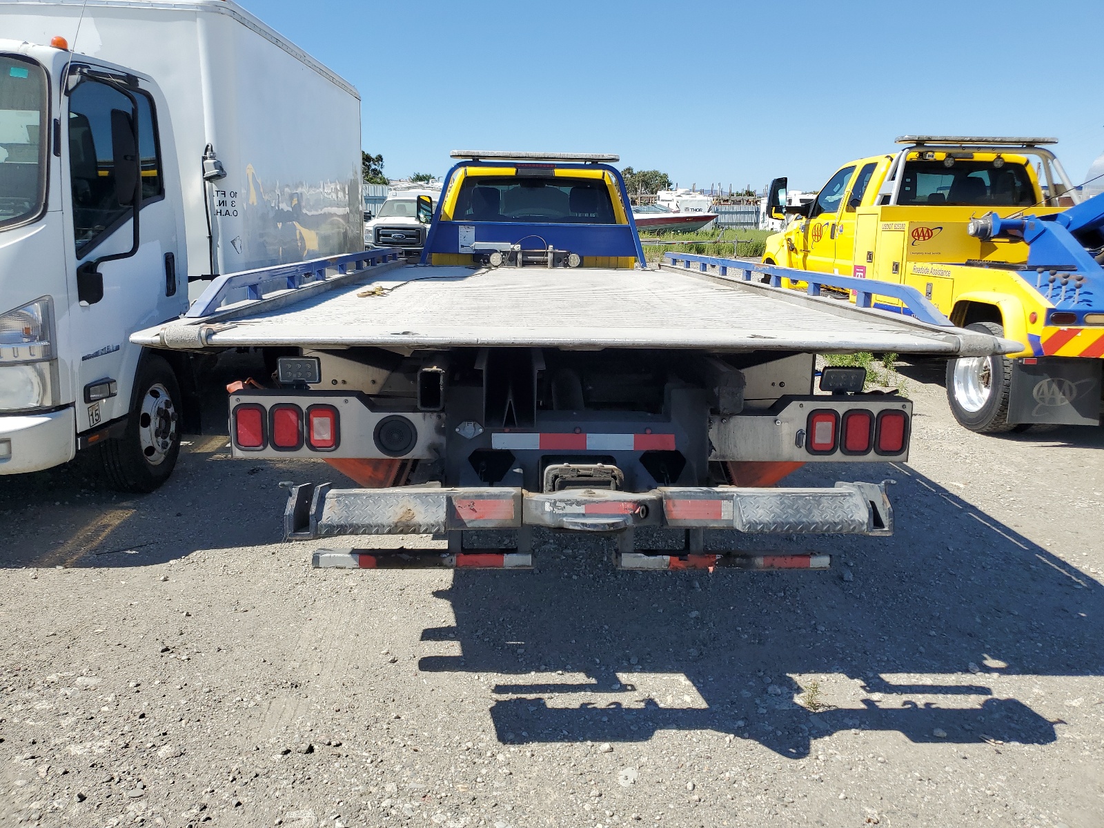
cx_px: 552
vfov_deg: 53.1
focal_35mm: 26
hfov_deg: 67.3
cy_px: 414
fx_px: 829
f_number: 1.5
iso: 50
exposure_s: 1/3333
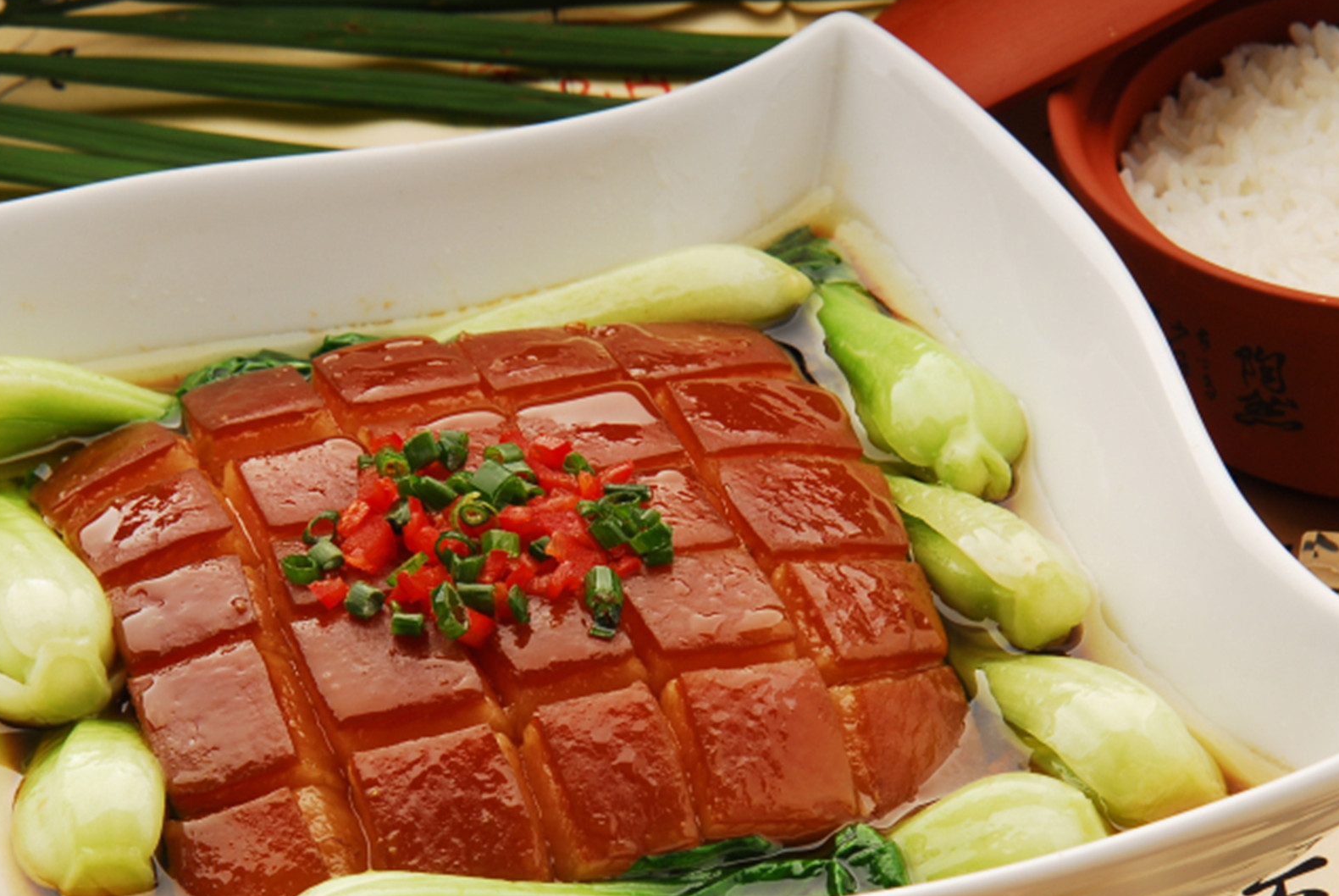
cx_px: 538
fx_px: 6181
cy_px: 618
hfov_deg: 12.4
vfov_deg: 8.3
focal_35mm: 166
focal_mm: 70
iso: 100
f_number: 13
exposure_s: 1/250
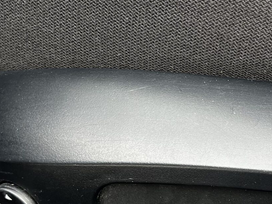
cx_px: 234
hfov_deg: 23.6
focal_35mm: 81
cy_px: 181
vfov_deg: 17.9
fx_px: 636
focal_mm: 5.7
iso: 64
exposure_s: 1/121
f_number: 1.5
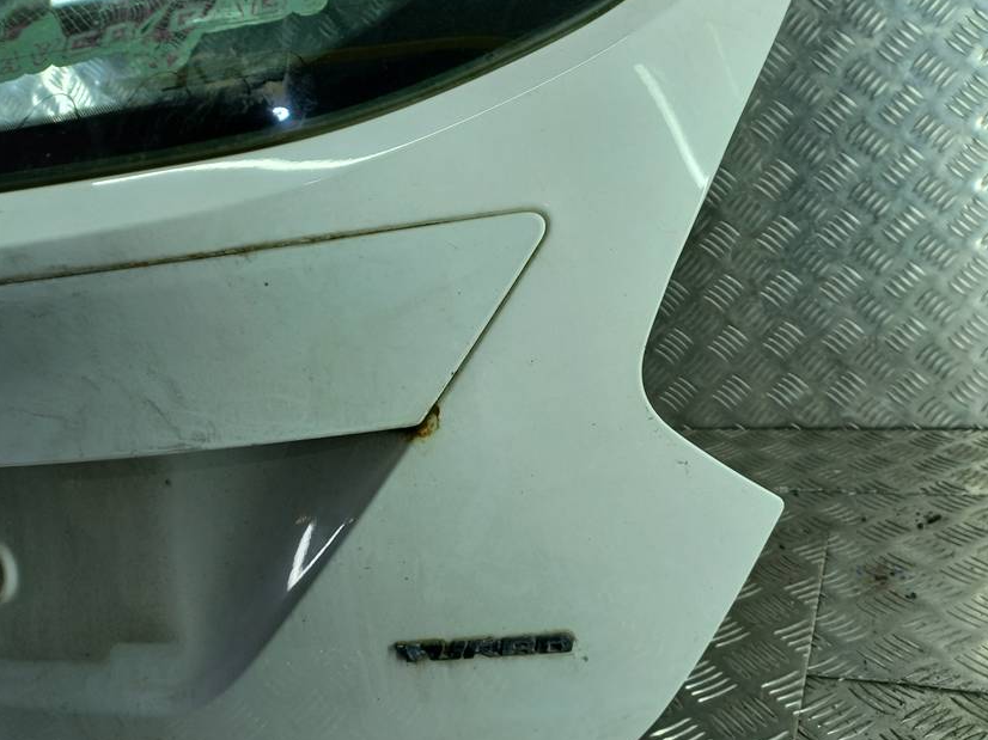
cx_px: 512
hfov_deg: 58.4
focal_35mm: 31
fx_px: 885
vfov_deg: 45.4
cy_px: 354
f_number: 1.8
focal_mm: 4.6
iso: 25
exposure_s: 1/50
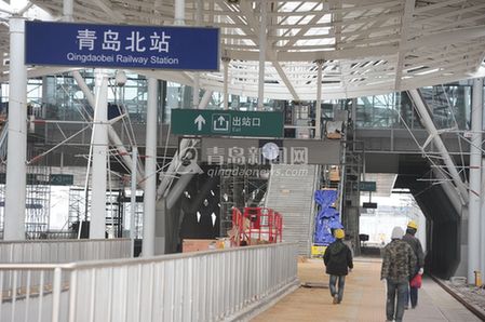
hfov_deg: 12.1
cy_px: 161
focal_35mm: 170
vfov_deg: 8.1
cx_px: 242
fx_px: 2287
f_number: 8
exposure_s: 1/160
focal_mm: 170
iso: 800
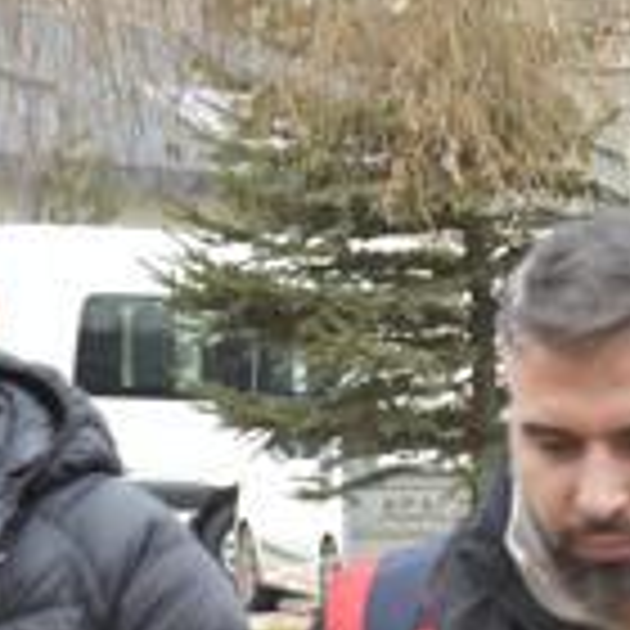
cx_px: 1055
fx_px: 5127
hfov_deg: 6.9
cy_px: 670
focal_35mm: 249
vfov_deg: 7.0
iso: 800
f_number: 8
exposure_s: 1/250
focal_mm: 52
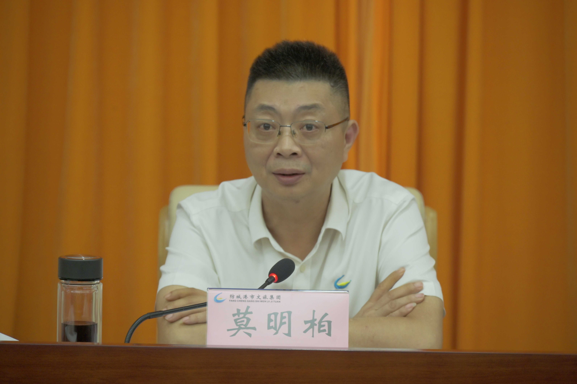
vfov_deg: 6.9
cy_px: 192
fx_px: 3203
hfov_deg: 10.3
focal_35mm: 200
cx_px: 288
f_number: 6.3
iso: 1250
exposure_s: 1/100
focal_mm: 200
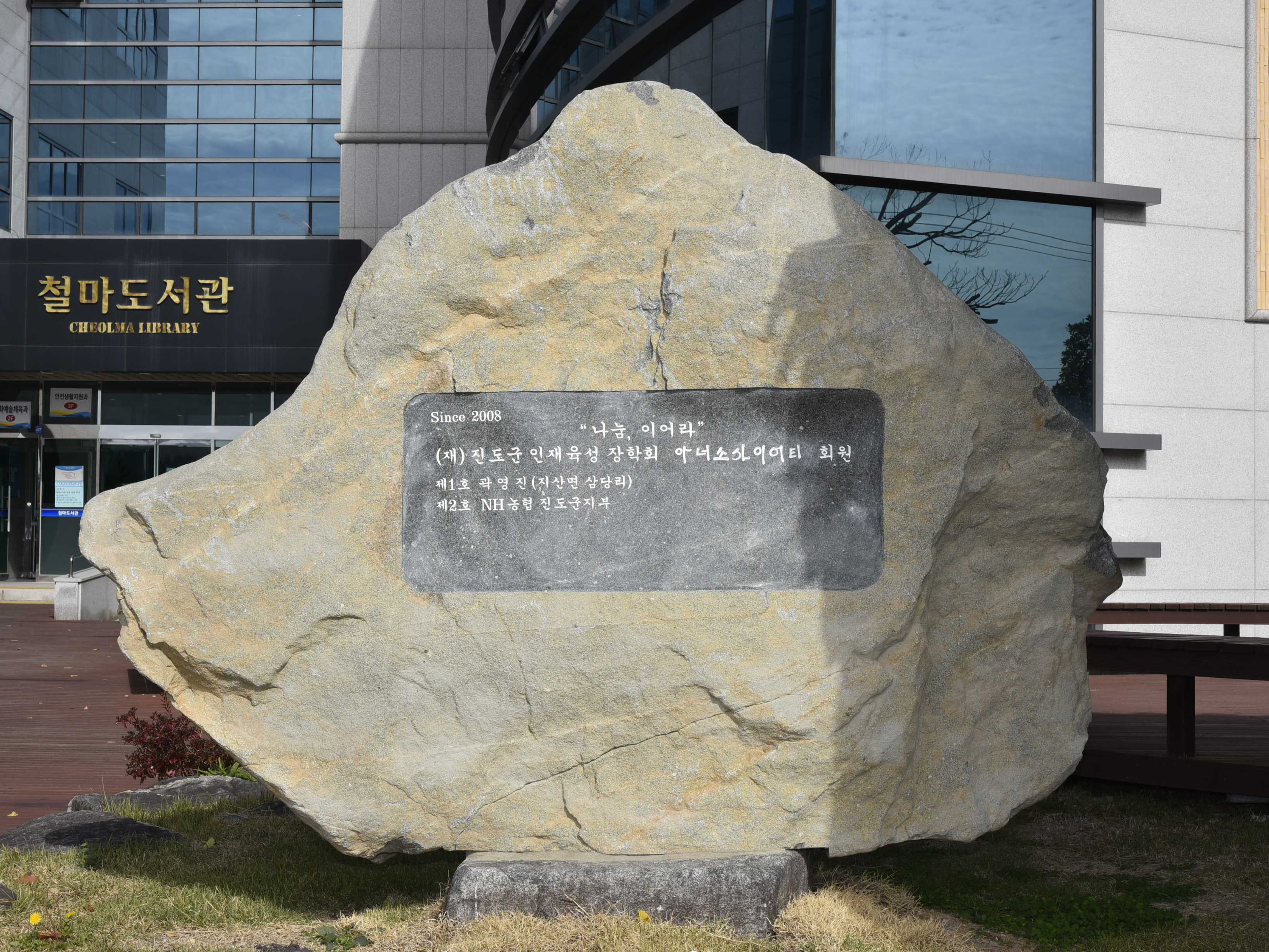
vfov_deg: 28.0
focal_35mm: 52
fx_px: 1906
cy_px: 475
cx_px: 640
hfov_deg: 36.8
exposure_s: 1/125
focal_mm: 48
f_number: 14
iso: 100
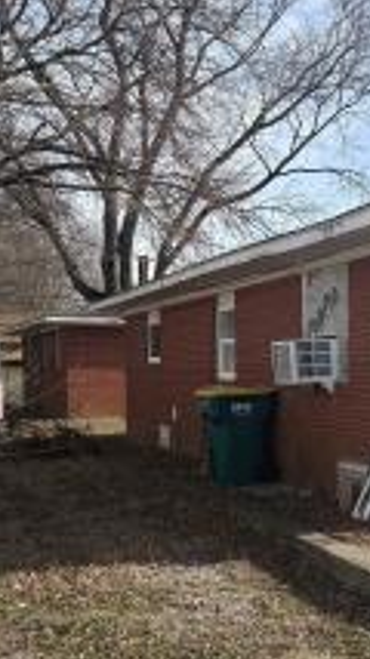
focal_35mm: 53
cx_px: 459
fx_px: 927
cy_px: 406
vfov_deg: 39.0
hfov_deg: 20.9
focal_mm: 5.96
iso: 50
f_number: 1.6
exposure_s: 1/2283
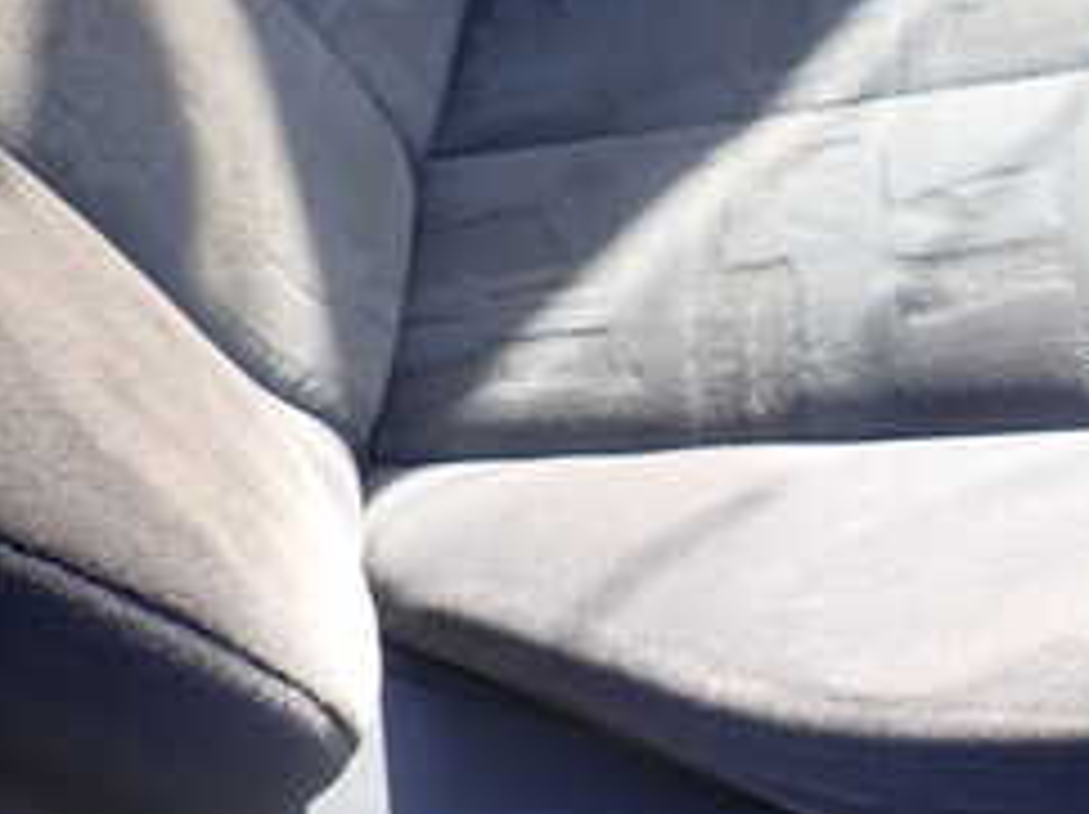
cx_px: 1130
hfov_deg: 28.9
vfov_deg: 23.3
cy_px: 166
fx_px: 1949
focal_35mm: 62
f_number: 2.8
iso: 100
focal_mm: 4.5
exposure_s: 1/200
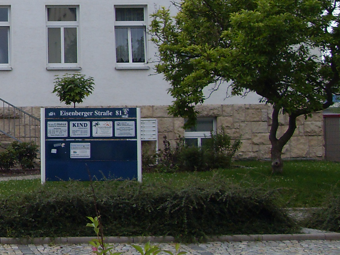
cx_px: -77
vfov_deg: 14.8
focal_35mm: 99
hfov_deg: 18.7
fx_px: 972
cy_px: 26
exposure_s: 1/180
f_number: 7
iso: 80
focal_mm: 6.3
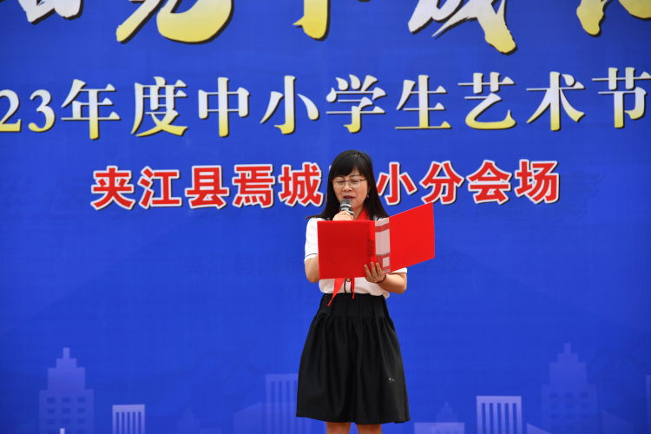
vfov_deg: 7.6
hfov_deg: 11.4
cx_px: 326
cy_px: 217
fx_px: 3255
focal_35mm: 180
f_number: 5.6
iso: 100
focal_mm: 120
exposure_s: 1/125
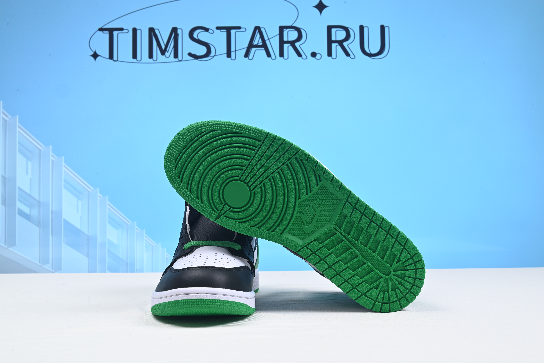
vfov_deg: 32.7
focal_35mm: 41
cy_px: 182
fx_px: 620
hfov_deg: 47.4
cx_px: 272
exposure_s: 1/2
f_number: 16
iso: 100
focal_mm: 41
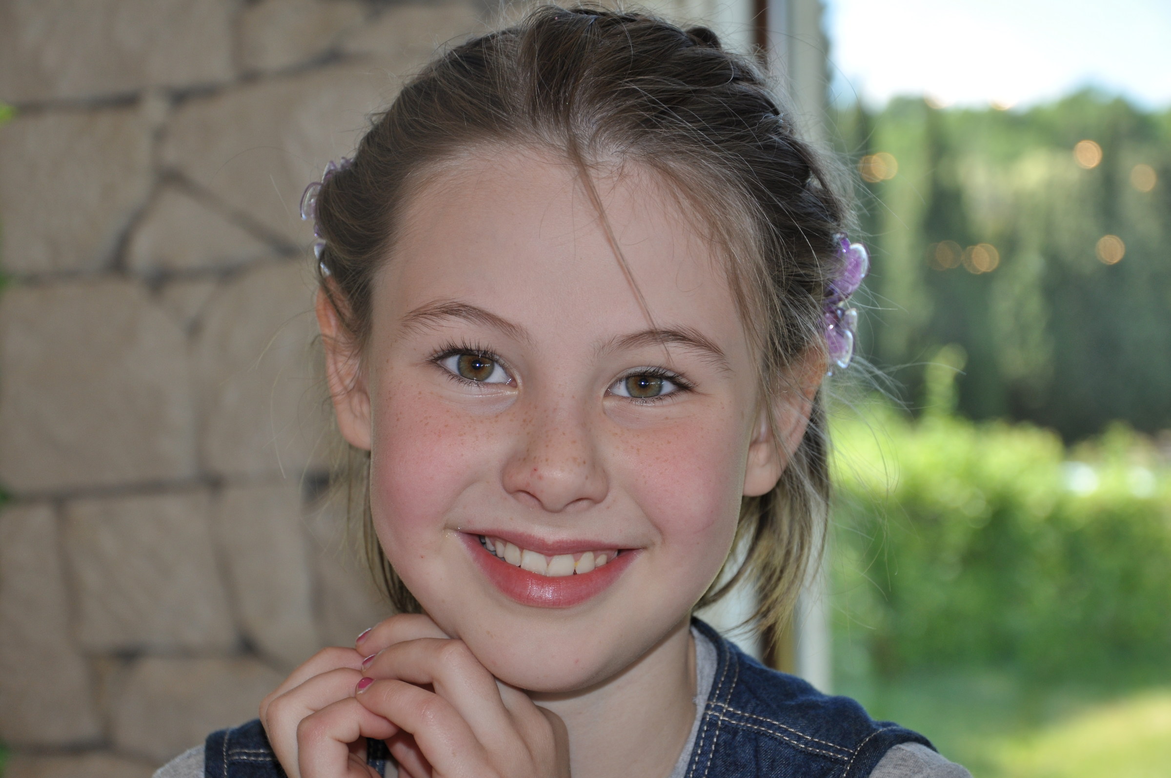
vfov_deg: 17.4
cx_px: 586
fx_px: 2534
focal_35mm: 78
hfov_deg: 26.0
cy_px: 389
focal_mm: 52
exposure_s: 1/160
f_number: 5
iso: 200
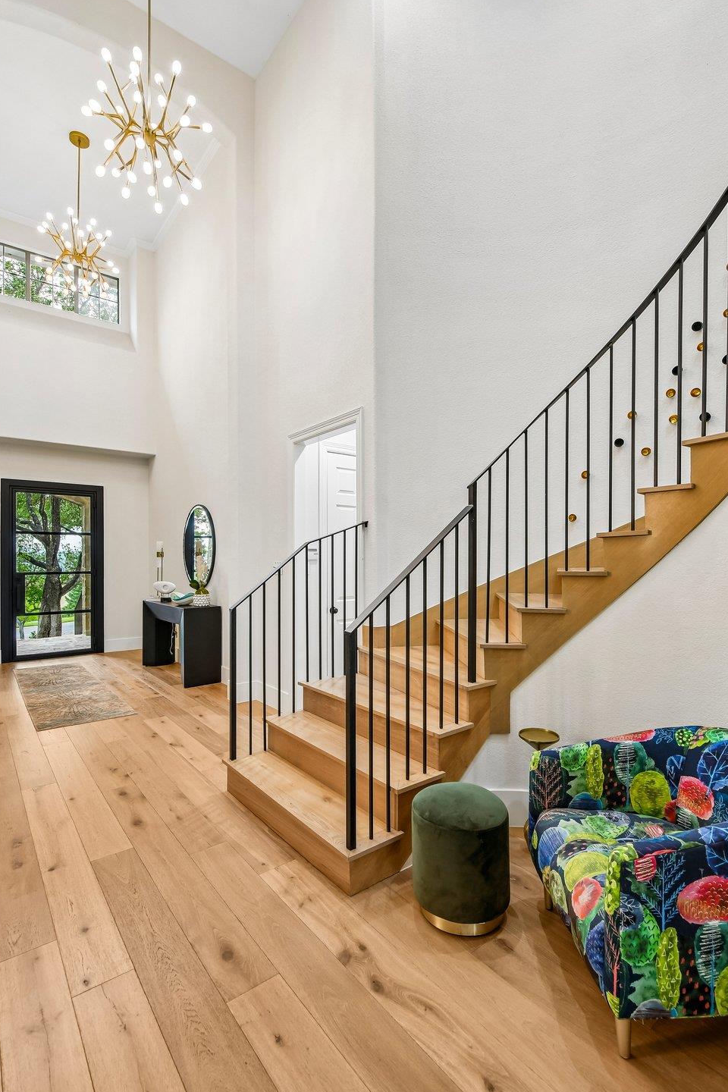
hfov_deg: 73.7
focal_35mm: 16
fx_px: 485
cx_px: 353
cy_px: 550
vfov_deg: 96.7
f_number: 8
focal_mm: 10
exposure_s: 1/8
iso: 400
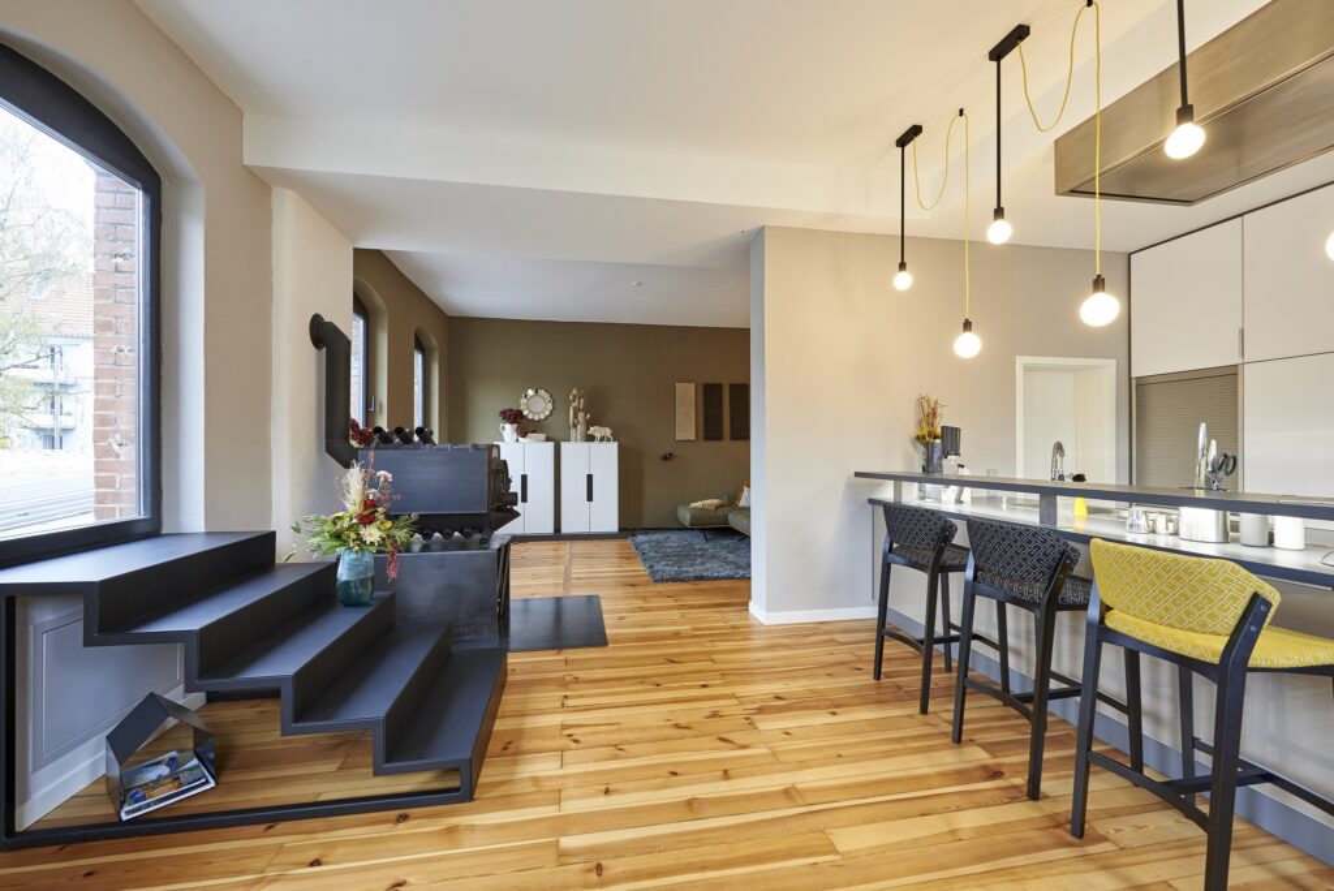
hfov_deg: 104.2
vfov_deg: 81.3
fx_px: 519
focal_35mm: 14
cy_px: 446
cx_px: 667
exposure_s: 1/5
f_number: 8
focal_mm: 14
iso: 200
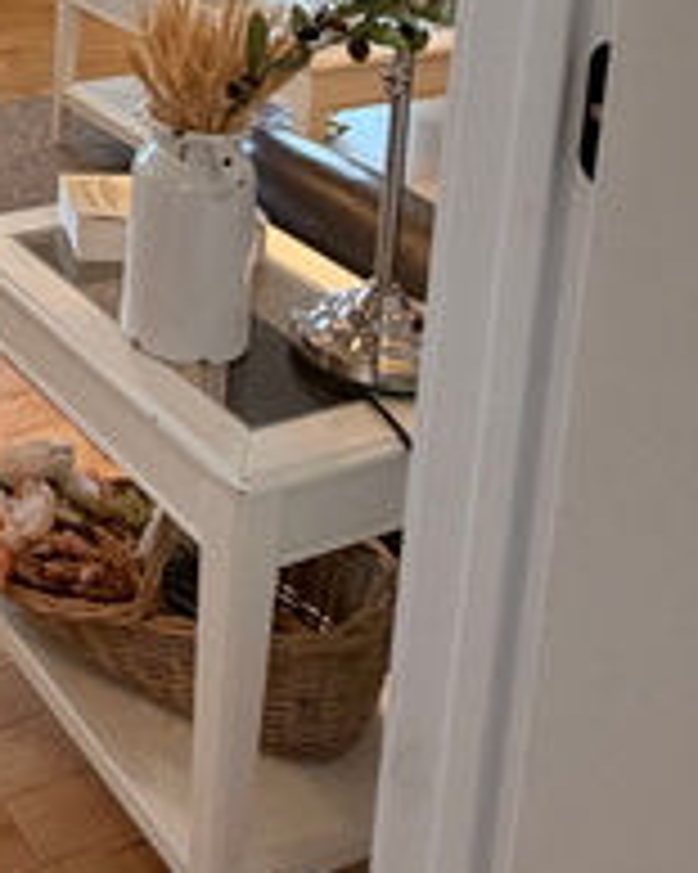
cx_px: -203
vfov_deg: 30.1
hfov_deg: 24.6
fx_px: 1396
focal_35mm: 54
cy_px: -148
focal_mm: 2.22
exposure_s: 1/60
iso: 200
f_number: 2.2
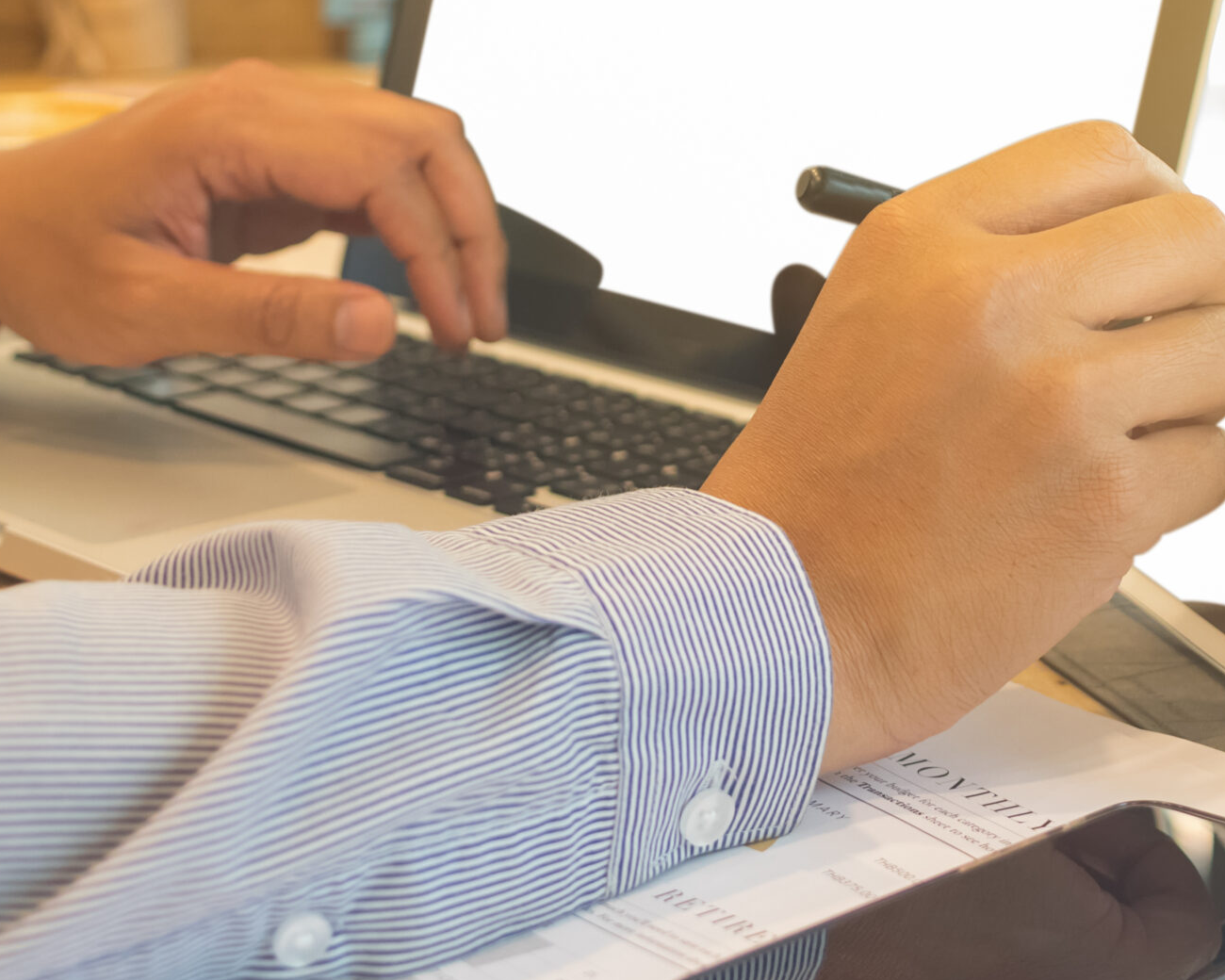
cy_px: 347
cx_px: 642
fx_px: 3481
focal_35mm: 96
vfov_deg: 16.0
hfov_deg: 20.0
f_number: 4
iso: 1250
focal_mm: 35
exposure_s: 1/40
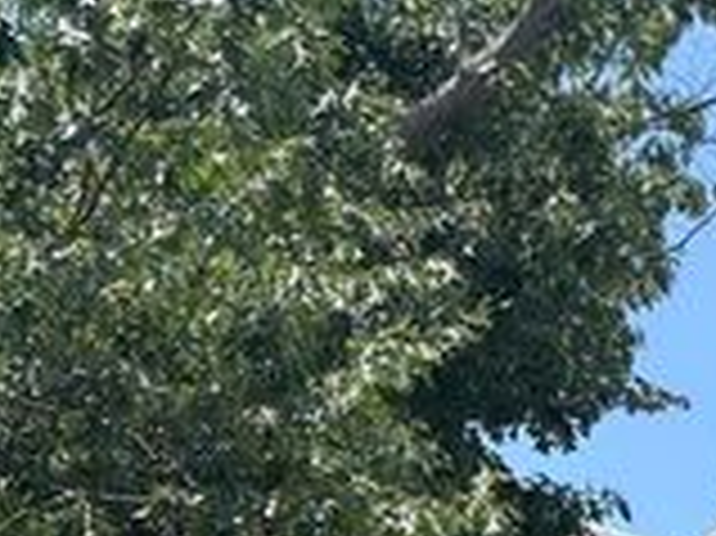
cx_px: 1247
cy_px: 777
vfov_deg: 14.3
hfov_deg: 17.0
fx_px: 2005
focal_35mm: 97
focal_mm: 5.96
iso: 50
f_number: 1.6
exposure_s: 1/2288
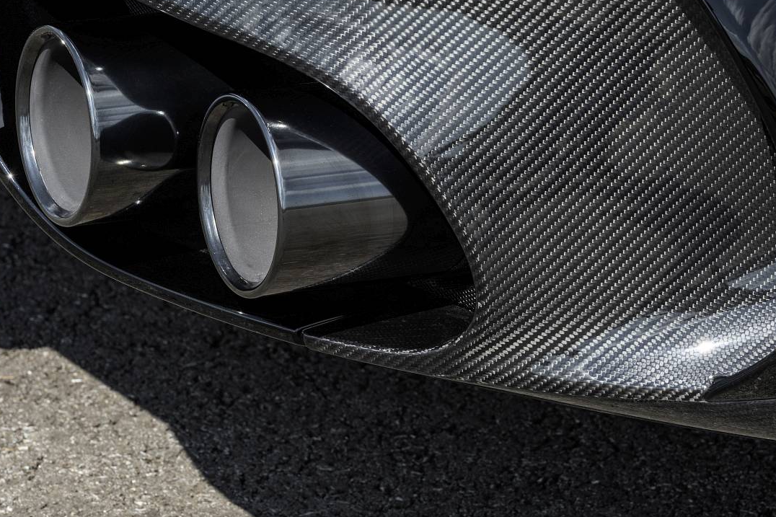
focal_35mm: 353
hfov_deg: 5.8
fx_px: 7607
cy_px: 66
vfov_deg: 3.9
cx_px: 434
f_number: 11
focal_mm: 190
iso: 100
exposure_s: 1/80
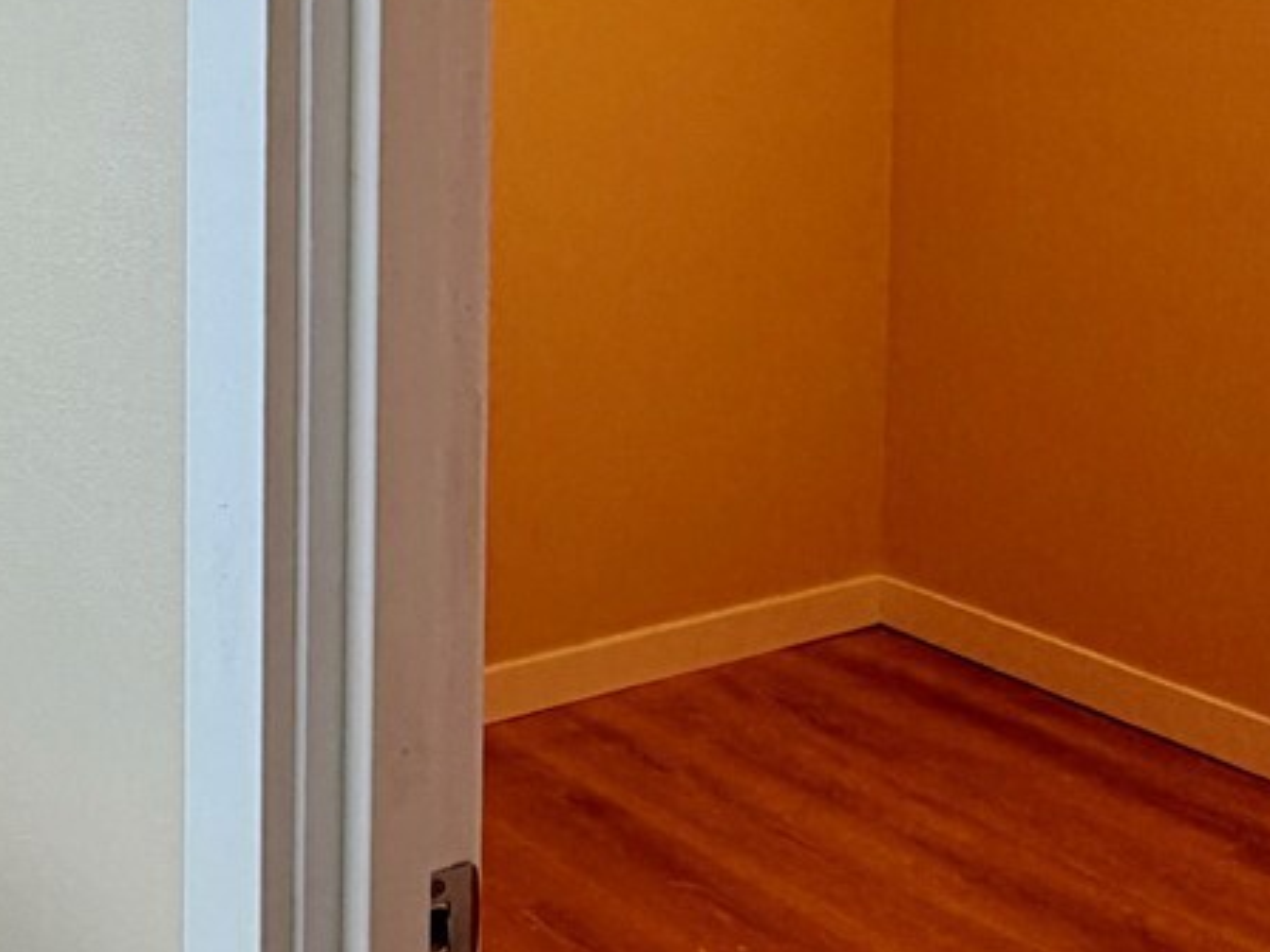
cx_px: -128
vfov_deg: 27.3
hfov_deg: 33.3
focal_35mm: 50
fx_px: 1834
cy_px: -20
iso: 160
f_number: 2.2
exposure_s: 1/120
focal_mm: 2.22
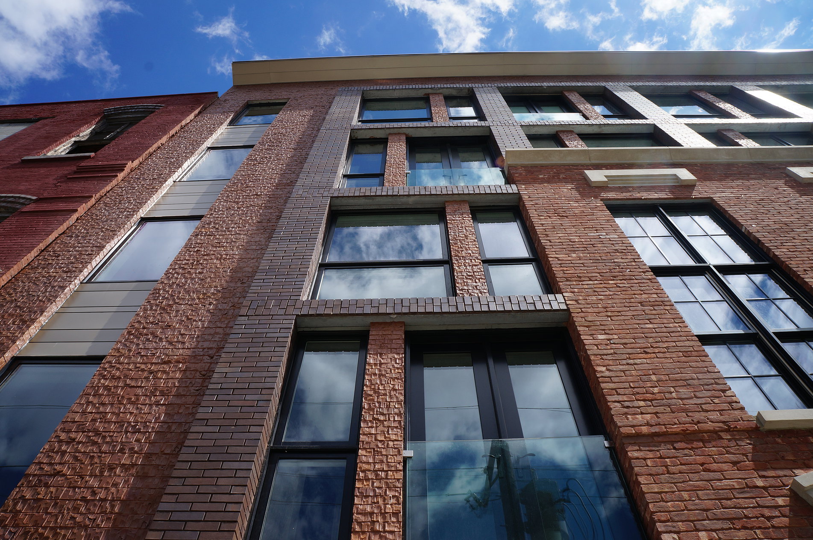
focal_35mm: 27
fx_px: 609
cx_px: 406
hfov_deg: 67.4
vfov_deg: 47.8
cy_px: 270
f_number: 13
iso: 100
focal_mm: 18
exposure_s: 1/125
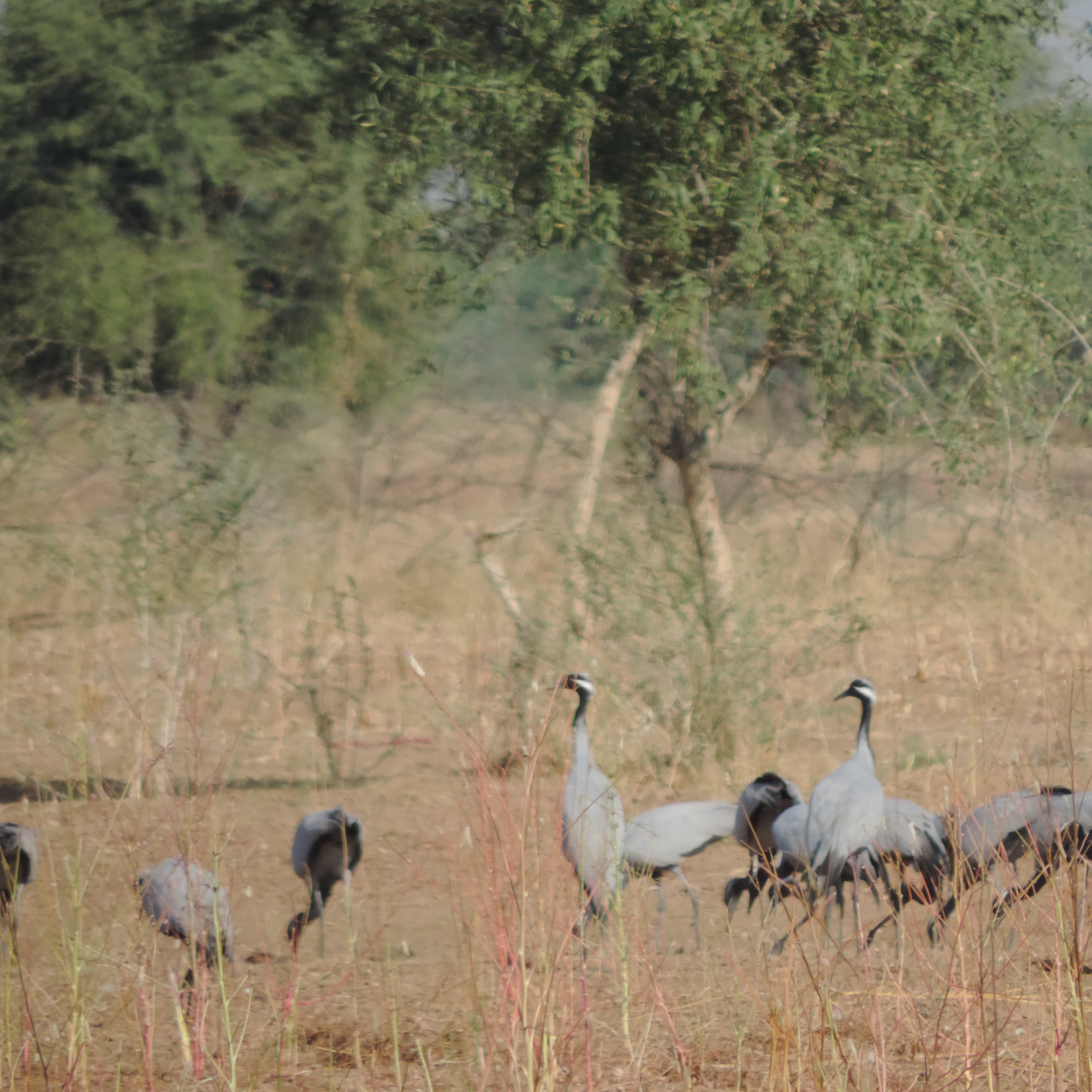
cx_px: 674
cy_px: 546
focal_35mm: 1180
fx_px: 42115
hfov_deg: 1.5
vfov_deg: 1.5
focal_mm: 180
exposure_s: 1/500
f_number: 5.9
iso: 110
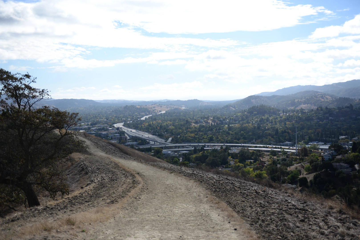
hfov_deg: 50.7
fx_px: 380
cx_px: 180
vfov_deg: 35.1
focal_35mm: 38
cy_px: 120
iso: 100
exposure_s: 1/2500
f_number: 2.8
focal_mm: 38
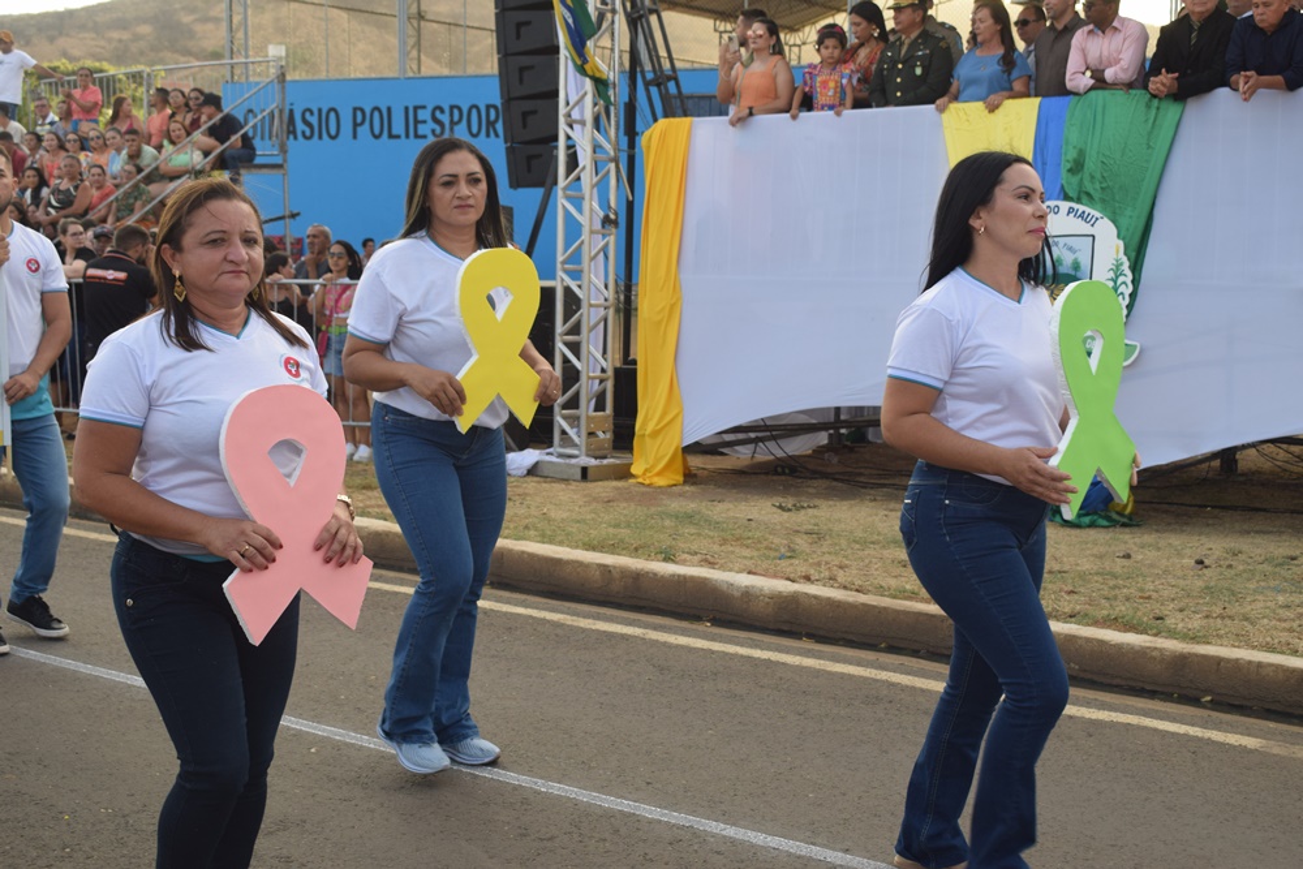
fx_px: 1846
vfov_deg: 26.5
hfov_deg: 38.9
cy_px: 434
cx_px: 652
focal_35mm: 51
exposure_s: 1/200
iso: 400
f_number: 7.1
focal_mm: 34
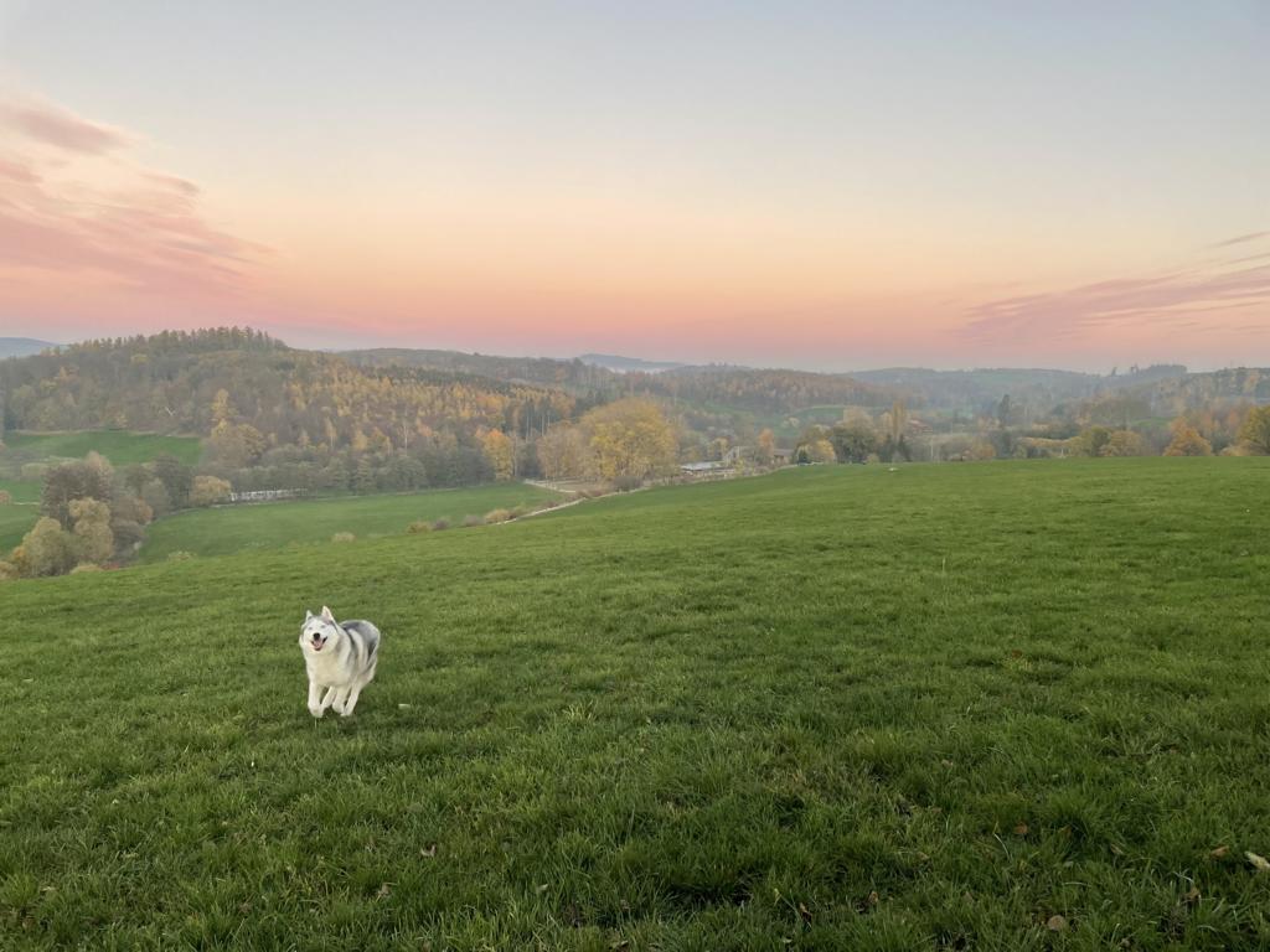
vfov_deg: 53.1
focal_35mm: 26
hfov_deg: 67.3
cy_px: 476
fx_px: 954
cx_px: 635
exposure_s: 1/121
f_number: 1.6
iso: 80
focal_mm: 4.2
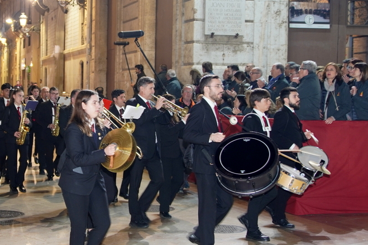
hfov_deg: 27.8
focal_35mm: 71
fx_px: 726
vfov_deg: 19.2
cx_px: 66
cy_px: 111
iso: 250
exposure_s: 1/60
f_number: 2.8
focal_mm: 26
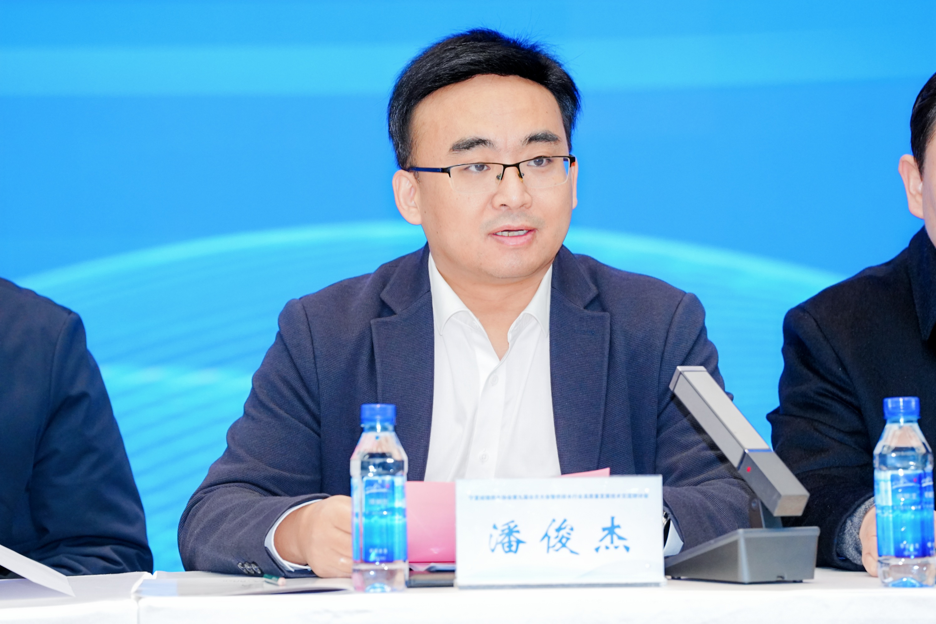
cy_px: 312
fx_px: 5200
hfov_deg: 10.3
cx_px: 468
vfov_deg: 6.9
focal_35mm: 200
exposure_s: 1/160
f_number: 4.5
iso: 2500
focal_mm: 200
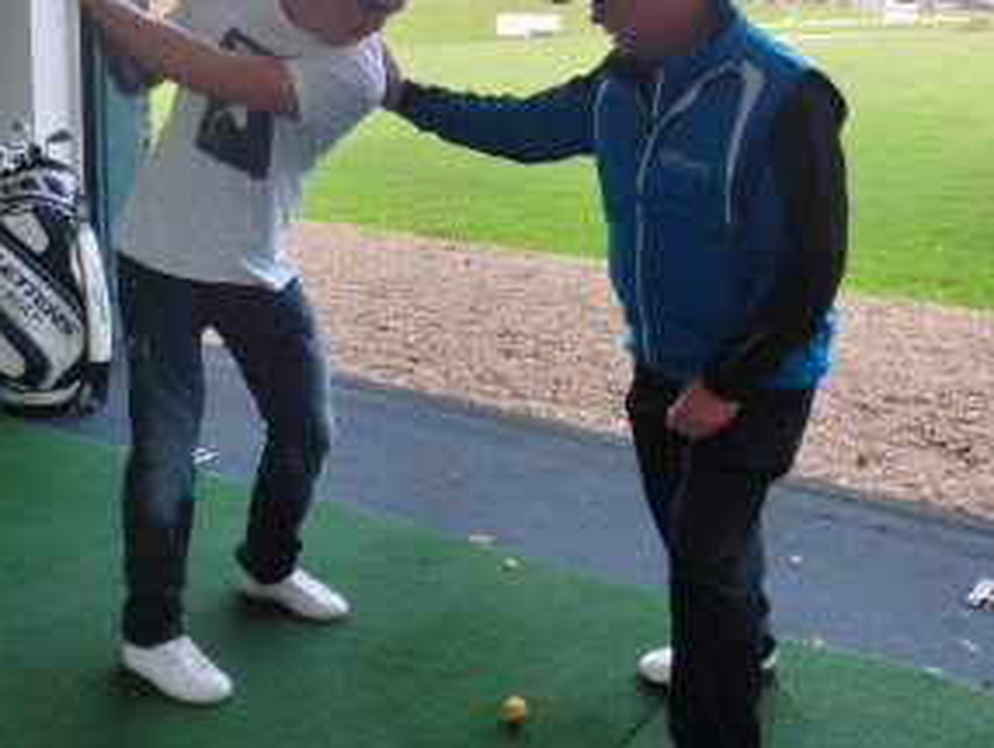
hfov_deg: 42.2
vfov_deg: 32.7
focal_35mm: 44
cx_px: 306
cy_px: 254
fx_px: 1265
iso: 100
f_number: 3
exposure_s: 1/100
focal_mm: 5
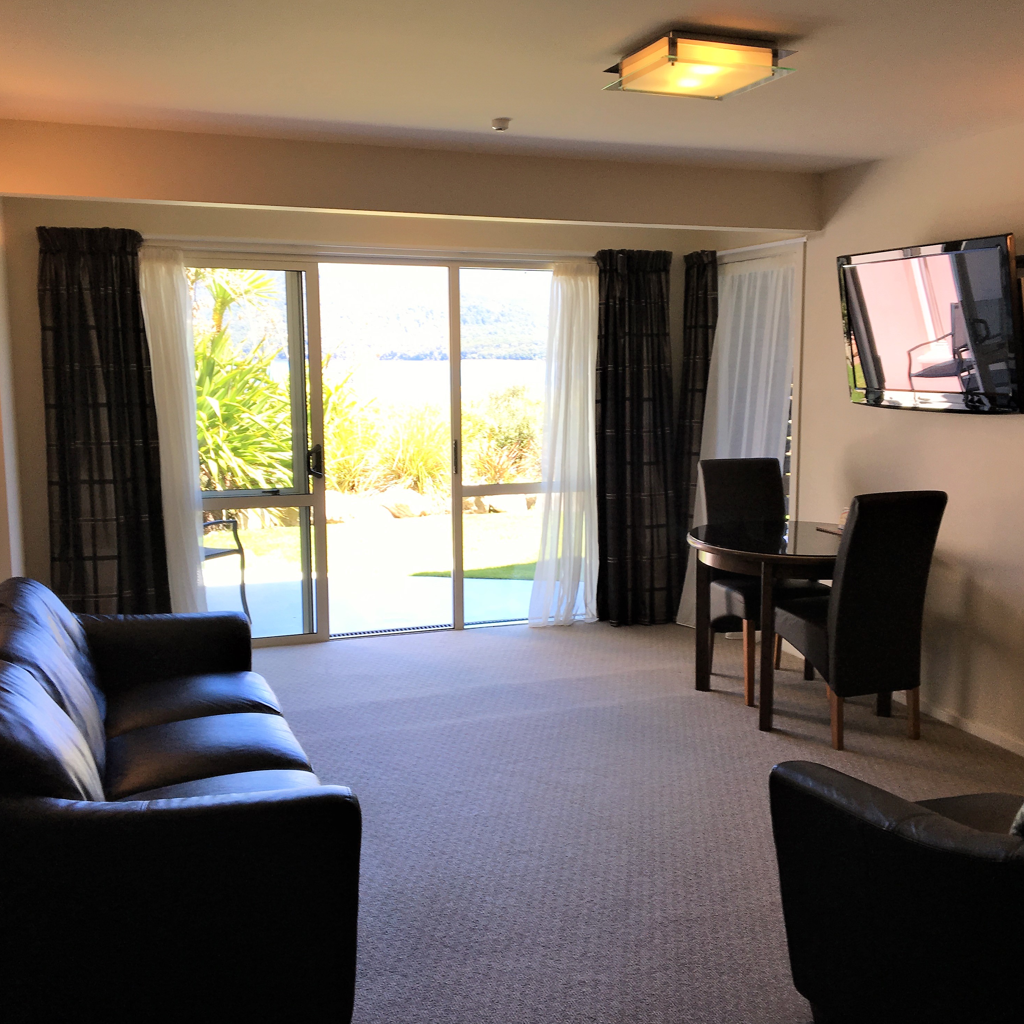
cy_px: 513
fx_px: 1171
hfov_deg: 47.2
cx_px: 551
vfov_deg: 47.2
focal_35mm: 35
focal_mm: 4.15
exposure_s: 1/100
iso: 25
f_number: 2.2
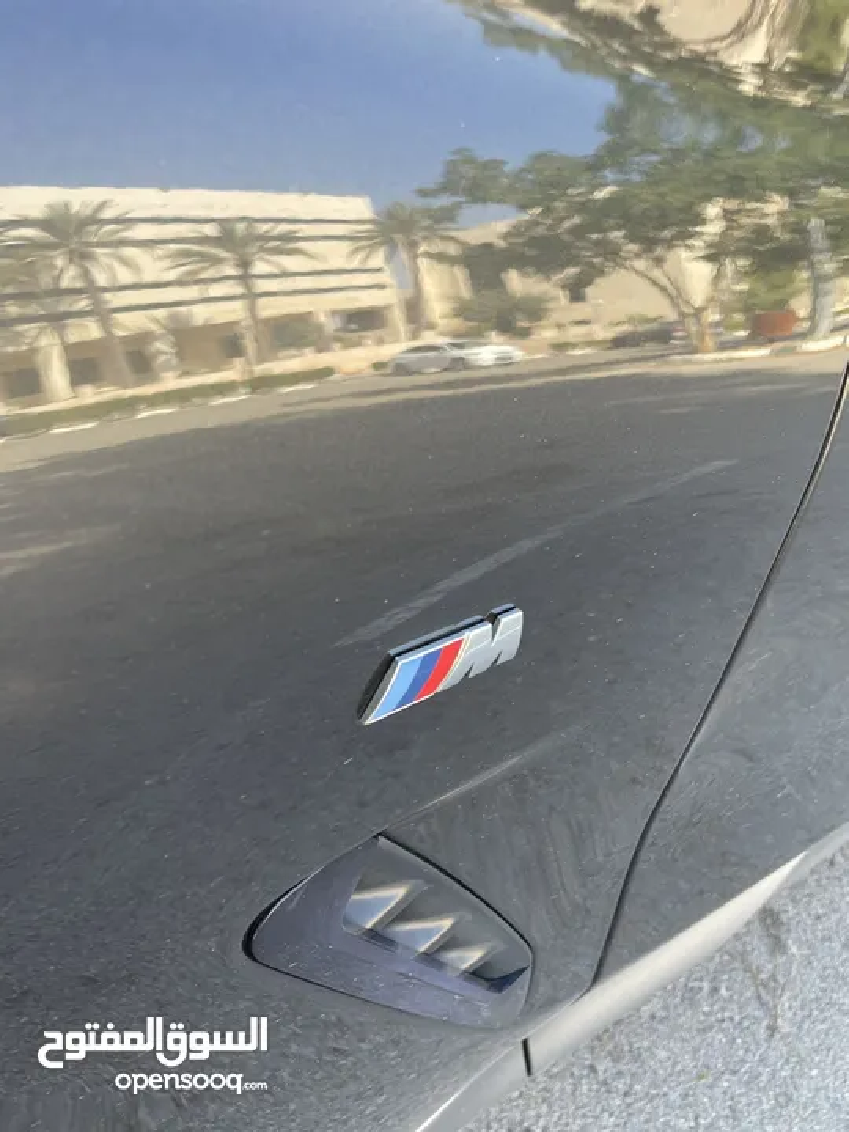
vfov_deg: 67.3
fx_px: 850
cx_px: 424
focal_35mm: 26
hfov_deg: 53.1
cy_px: 566
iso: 32
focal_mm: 4.2
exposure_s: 1/152
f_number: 1.6
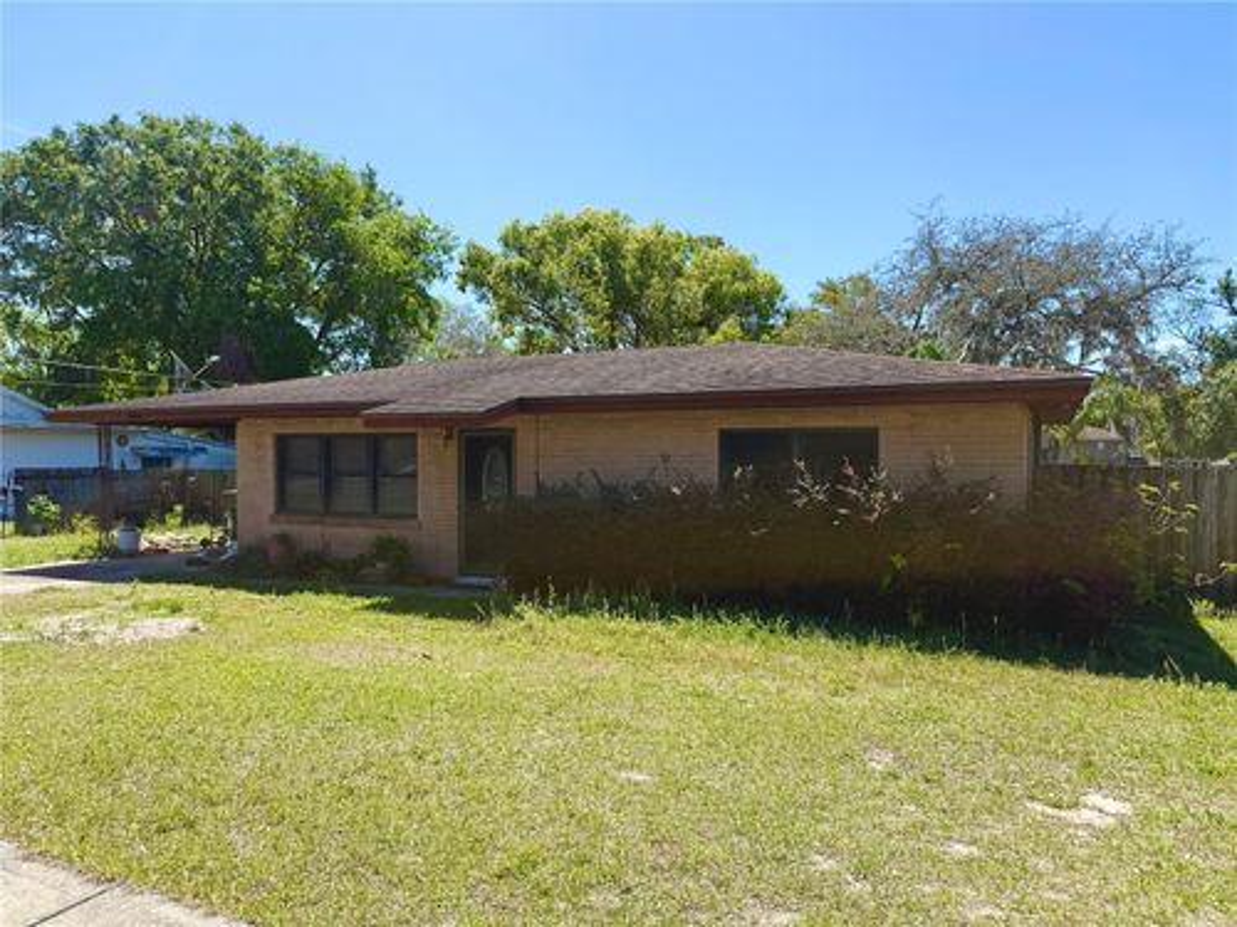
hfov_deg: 71.6
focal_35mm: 24
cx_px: 618
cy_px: 464
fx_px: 858
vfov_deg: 56.8
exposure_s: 1/3584
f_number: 1.78
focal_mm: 6.76
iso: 80
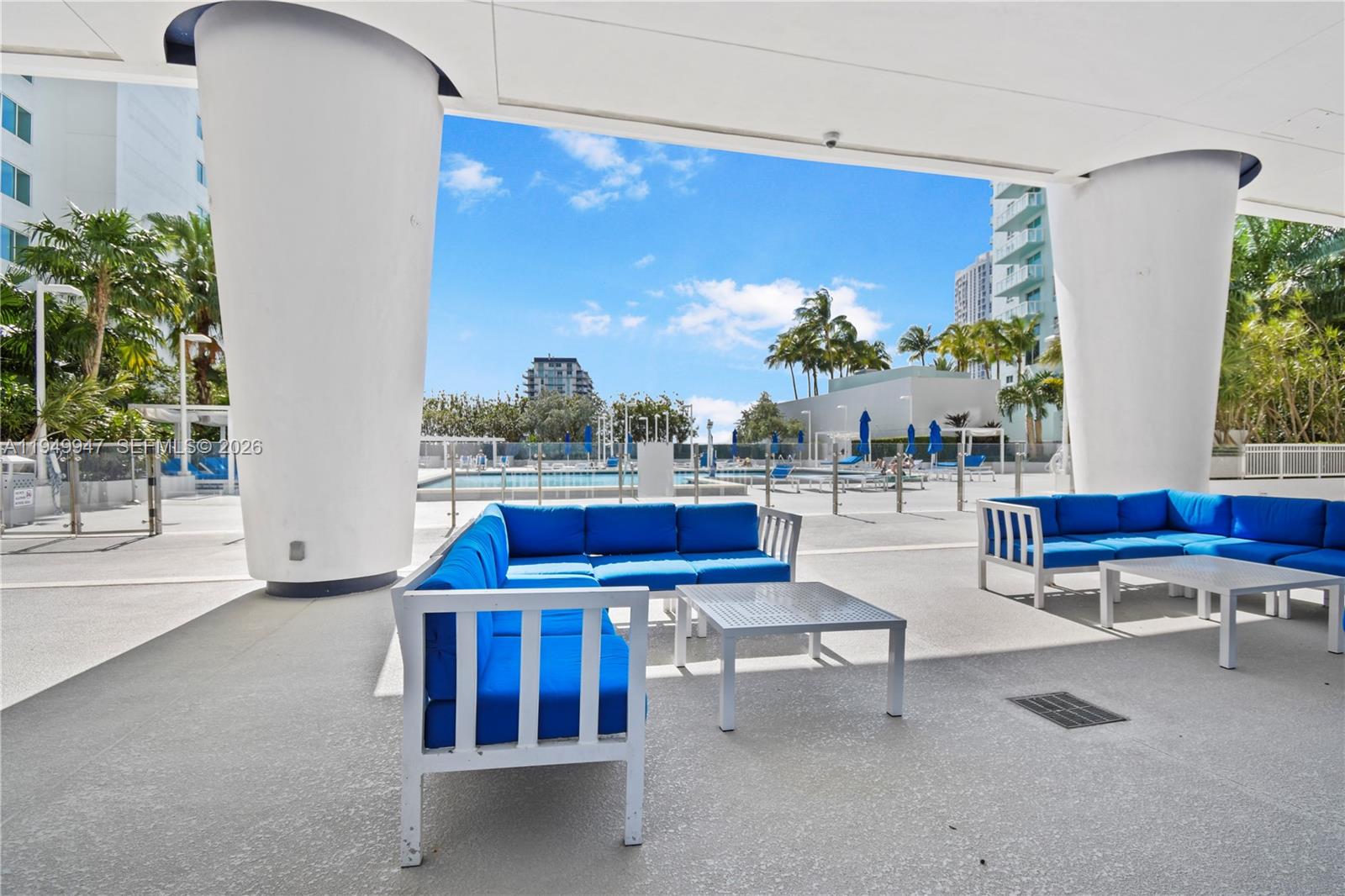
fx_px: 560
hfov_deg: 100.4
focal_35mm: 15
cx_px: 672
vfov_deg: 77.3
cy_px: 448
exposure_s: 1/250
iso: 250
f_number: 5.6
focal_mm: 10
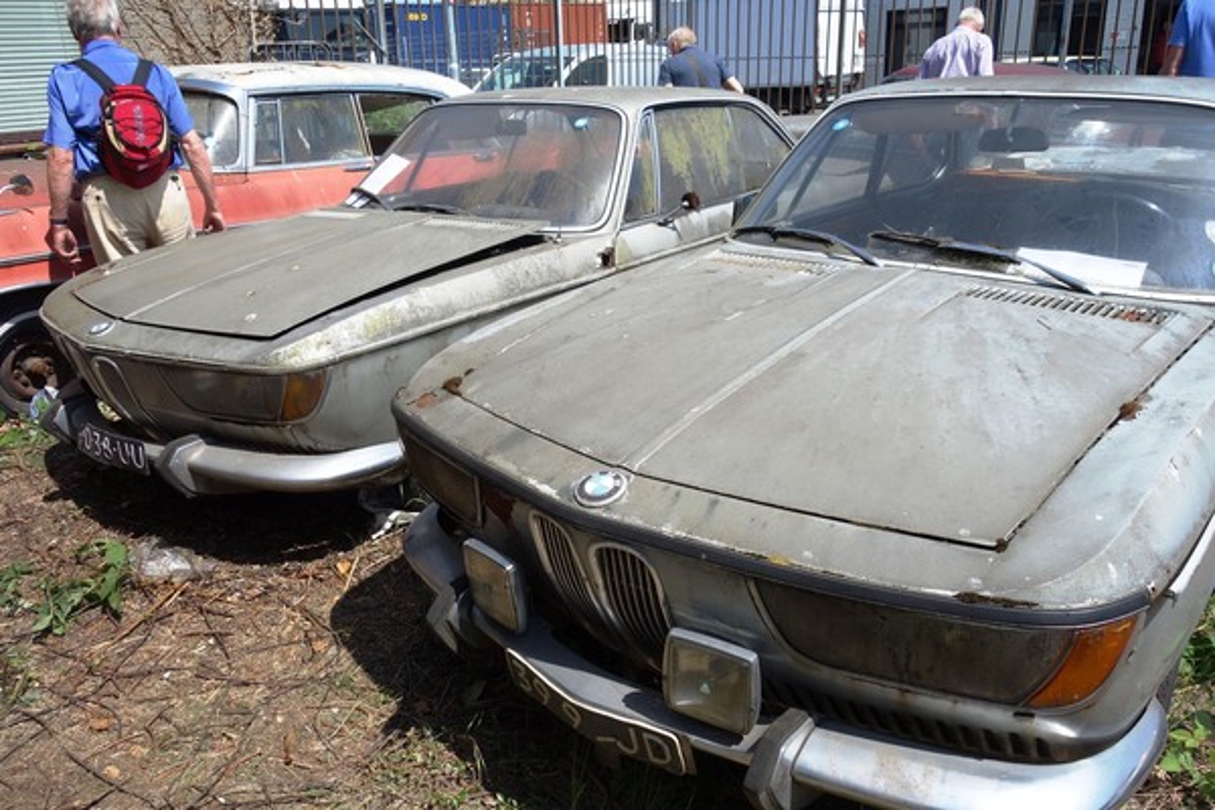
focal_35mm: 28
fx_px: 945
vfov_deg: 46.4
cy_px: 405
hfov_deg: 65.5
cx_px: 608
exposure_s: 1/400
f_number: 5.6
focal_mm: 10.4
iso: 125
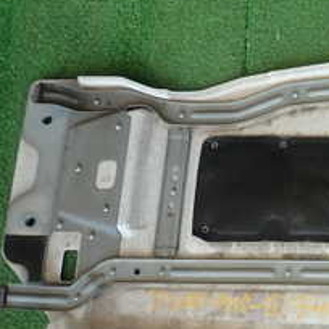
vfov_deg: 26.4
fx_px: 699
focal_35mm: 65
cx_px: 445
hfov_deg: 23.1
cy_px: 197
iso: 200
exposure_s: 1/60
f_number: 2
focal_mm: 4.5
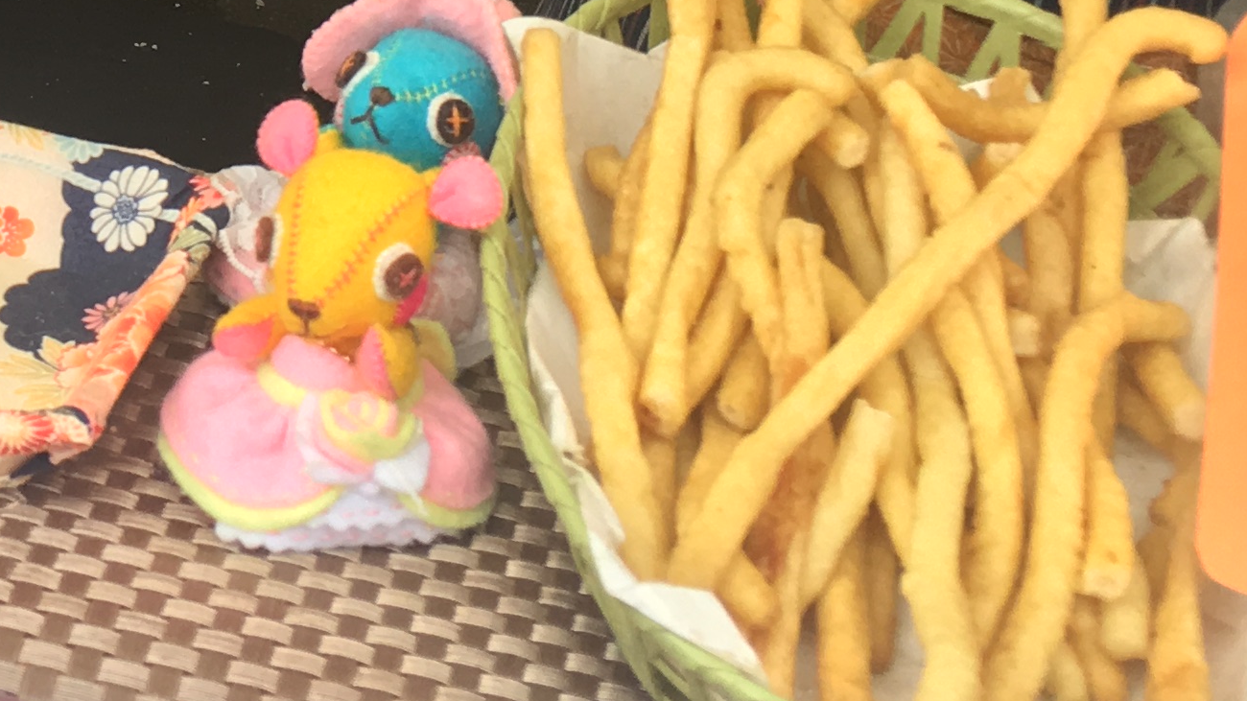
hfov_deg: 20.7
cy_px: -390
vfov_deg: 11.7
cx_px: -149
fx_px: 3240
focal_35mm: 98
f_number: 2.2
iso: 32
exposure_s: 1/120
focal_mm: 4.15
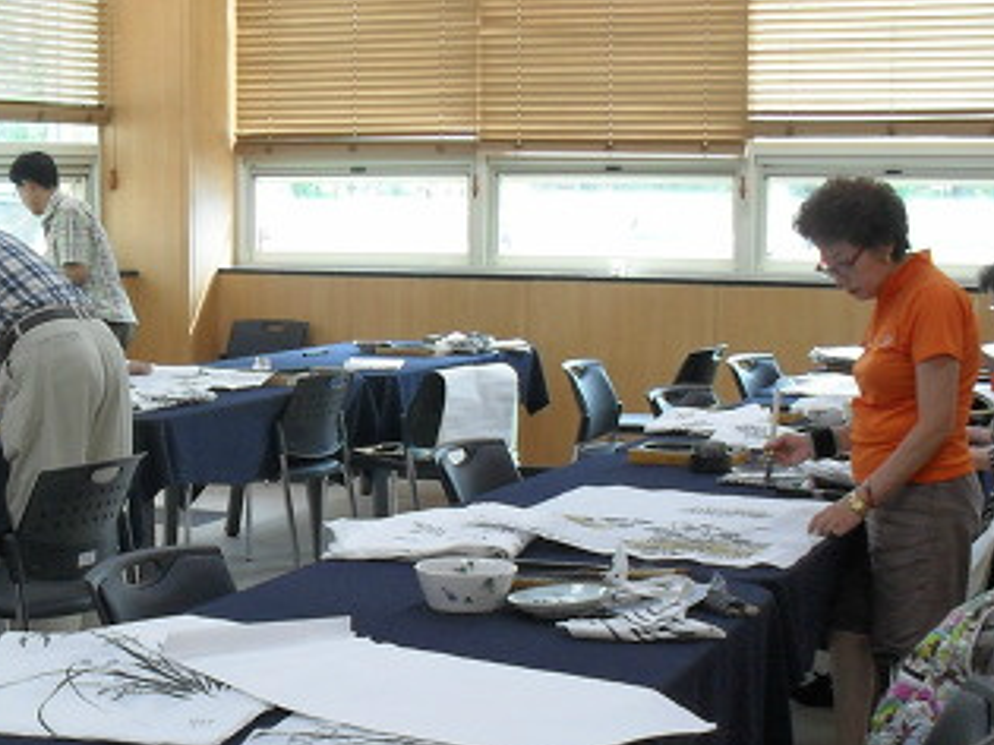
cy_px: 472
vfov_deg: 20.9
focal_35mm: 70
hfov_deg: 27.3
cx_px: 215
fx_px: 2009
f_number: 2.8
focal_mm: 6.3
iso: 80
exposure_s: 1/30
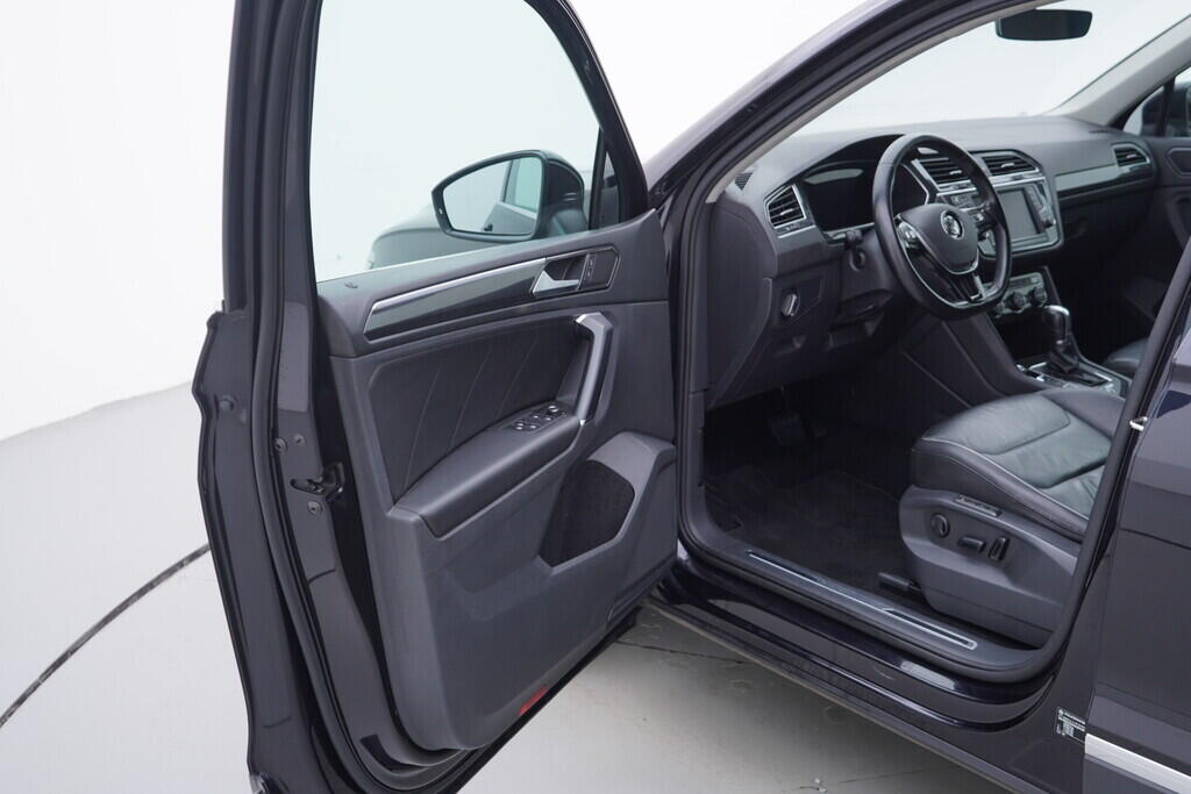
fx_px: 1191
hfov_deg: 53.1
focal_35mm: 36
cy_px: 397
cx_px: 596
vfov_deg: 36.9
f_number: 3.2
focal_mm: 24
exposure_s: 1/50
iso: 125
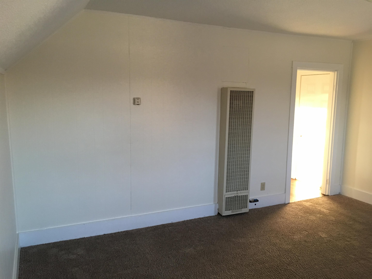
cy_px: 140
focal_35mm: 29
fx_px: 312
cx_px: 186
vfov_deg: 48.2
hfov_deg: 61.7
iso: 125
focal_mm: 4.15
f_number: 2.2
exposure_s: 1/30
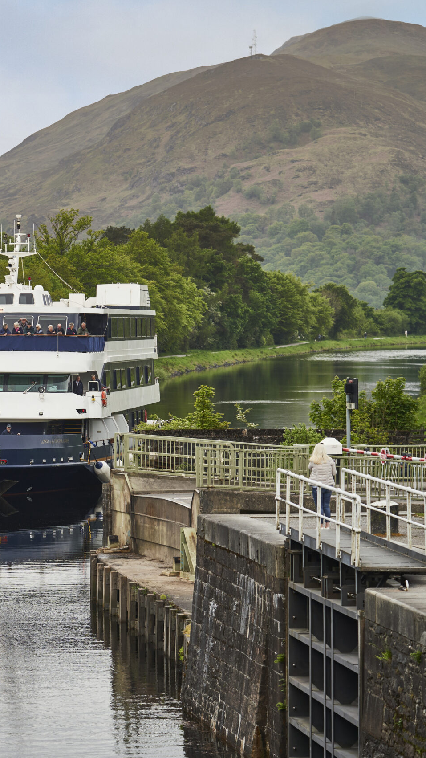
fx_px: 3134
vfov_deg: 13.8
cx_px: -9
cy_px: 379
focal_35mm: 156
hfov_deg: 7.7
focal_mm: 99
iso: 200
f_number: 3.2
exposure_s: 1/1000
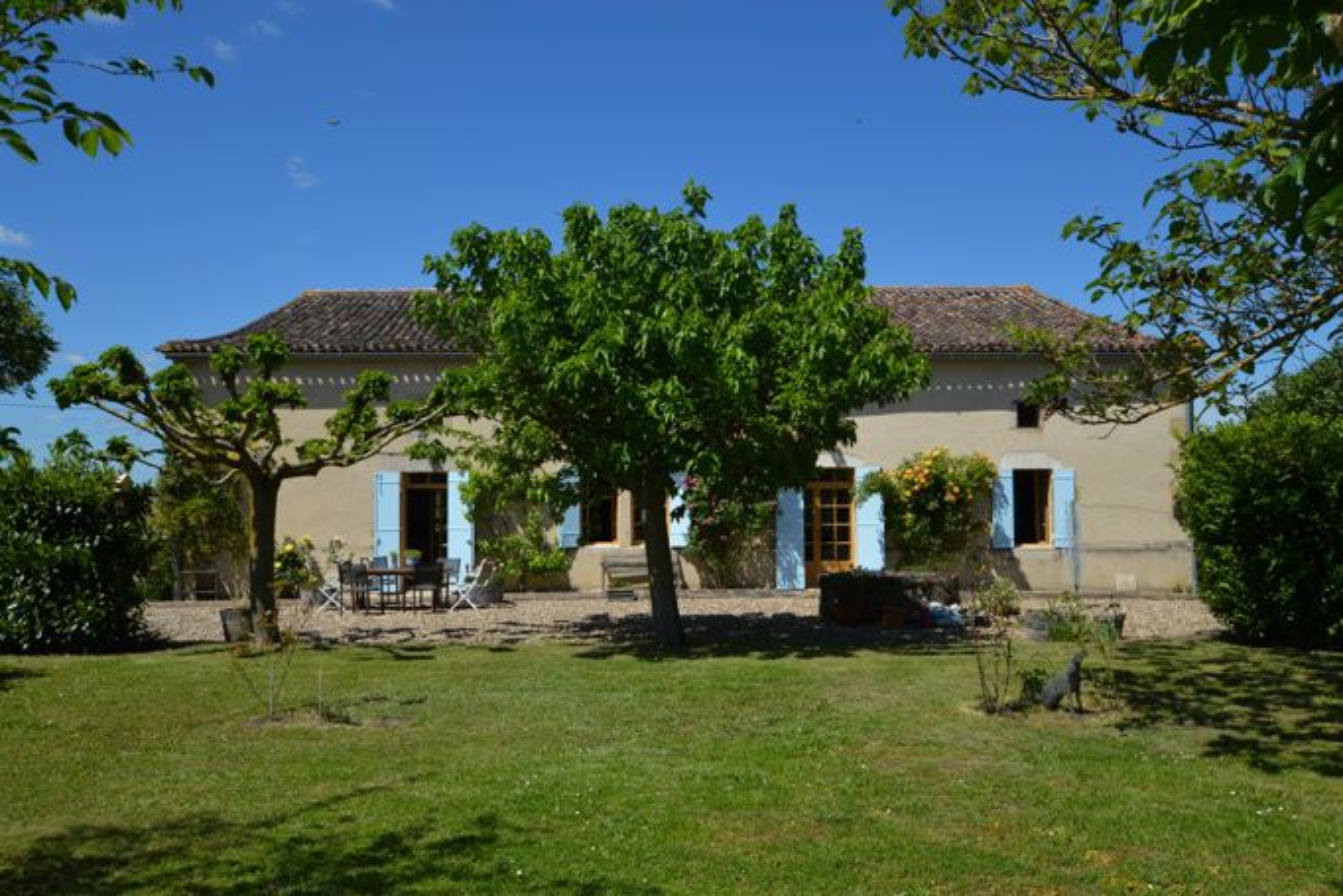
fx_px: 1157
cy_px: 461
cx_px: 653
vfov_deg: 42.3
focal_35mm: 31
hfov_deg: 60.3
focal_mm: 20
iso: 100
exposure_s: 1/320
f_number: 9
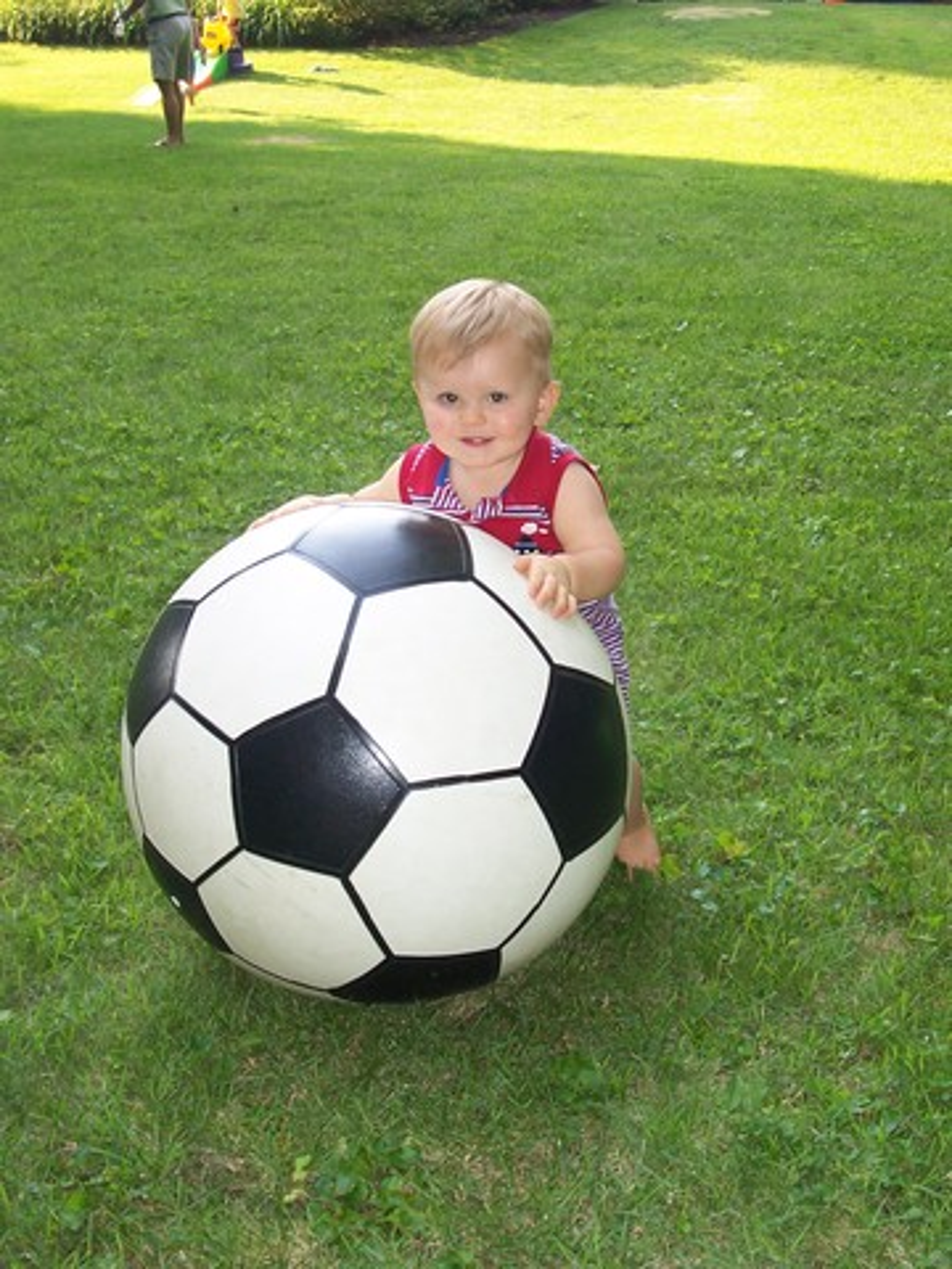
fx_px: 1687
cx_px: 476
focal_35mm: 46
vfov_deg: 41.2
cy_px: 634
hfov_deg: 31.5
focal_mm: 7
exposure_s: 1/180
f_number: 3
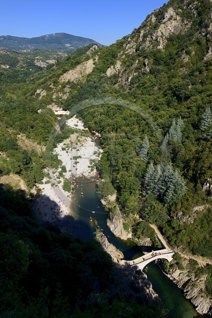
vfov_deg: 67.4
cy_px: 159
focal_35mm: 27
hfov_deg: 47.9
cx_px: 106
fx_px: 239
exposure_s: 1/250
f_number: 11
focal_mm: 27
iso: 200
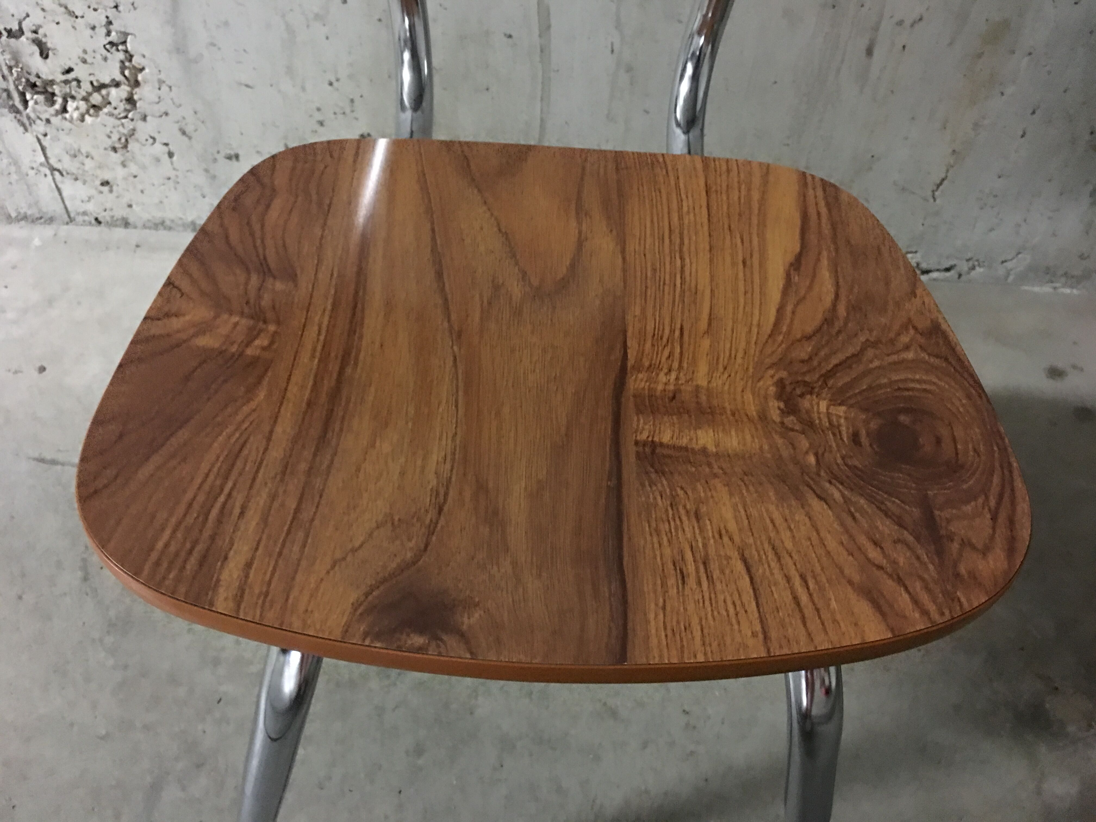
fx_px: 918
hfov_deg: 61.7
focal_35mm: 29
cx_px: 548
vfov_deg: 48.2
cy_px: 411
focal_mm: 4.15
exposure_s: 1/4
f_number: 2.2
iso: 125
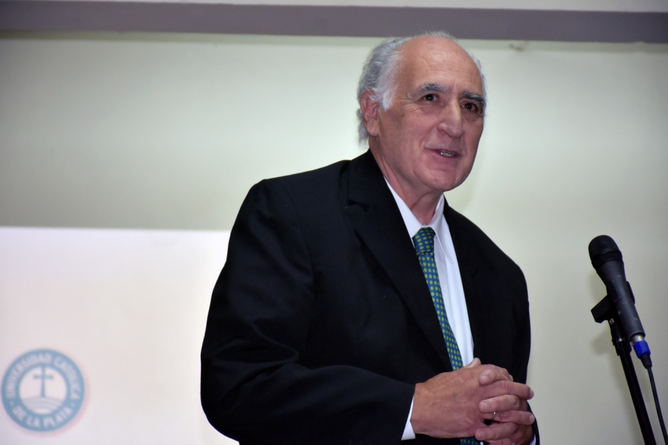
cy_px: 222
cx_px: 334
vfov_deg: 9.2
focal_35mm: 150
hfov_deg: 13.7
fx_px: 2784
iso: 800
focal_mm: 100
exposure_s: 1/100
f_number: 5.6
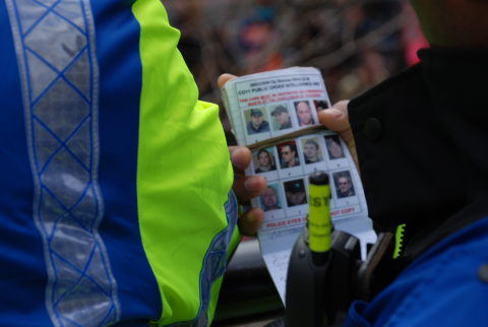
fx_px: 1630
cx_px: 244
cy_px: 164
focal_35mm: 120
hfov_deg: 17.0
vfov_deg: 11.5
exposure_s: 1/500
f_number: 5.6
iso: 160
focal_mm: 80
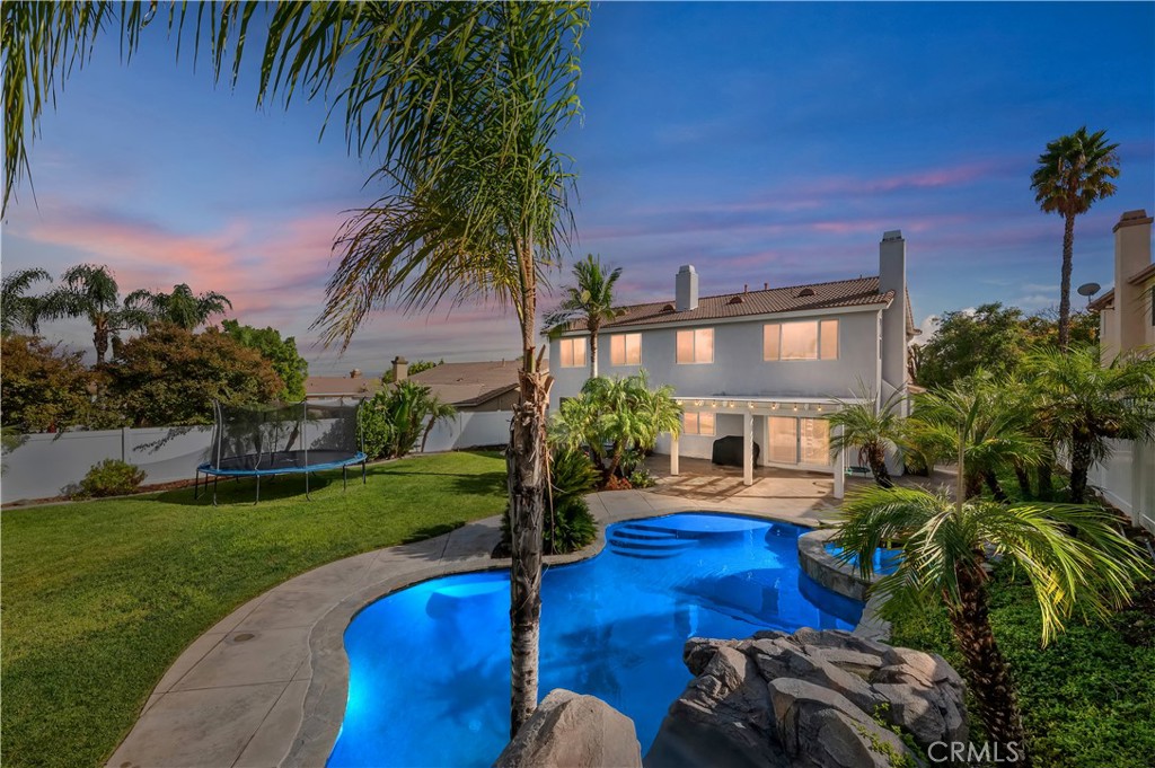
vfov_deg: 81.1
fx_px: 449
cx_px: 578
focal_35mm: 14
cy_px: 384
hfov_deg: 104.3
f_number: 22
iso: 500
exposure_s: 1/200
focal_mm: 14
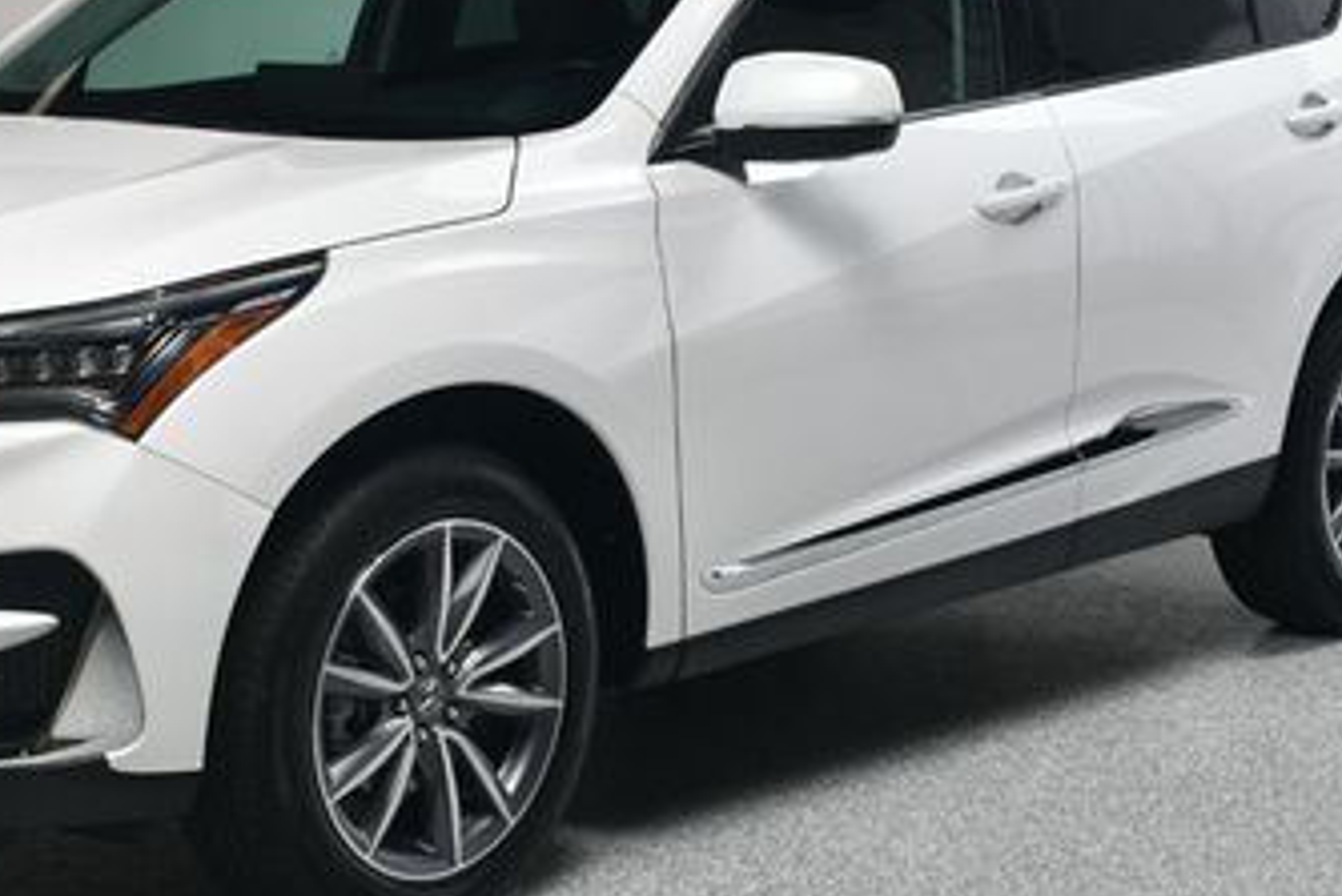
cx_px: 454
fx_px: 3431
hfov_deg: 22.0
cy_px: 350
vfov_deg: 14.9
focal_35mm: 92
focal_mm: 32
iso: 100
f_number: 13
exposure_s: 1/160
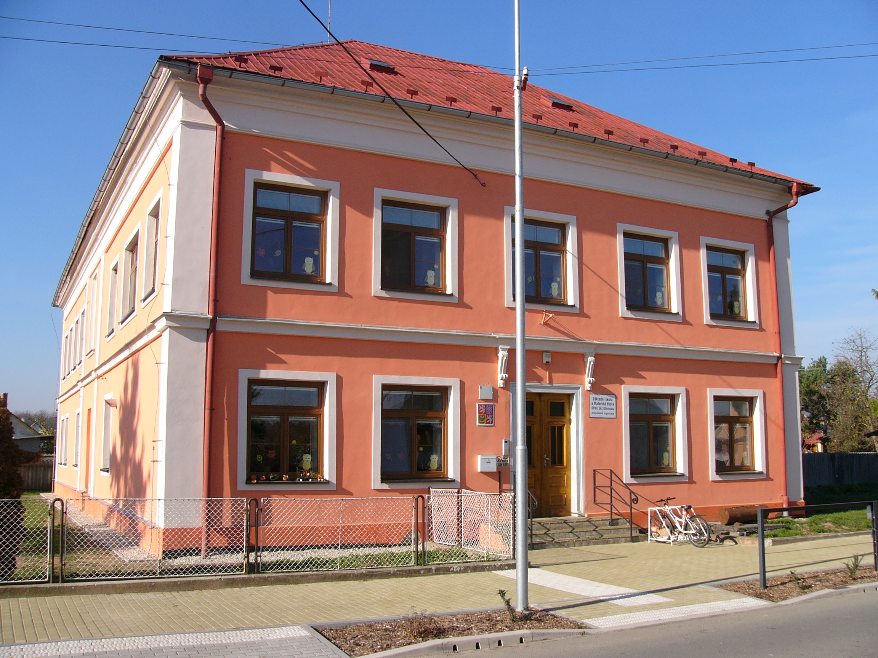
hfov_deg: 51.4
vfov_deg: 39.7
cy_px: 329
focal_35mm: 36
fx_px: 913
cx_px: 439
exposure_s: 1/500
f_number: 4
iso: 50
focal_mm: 6
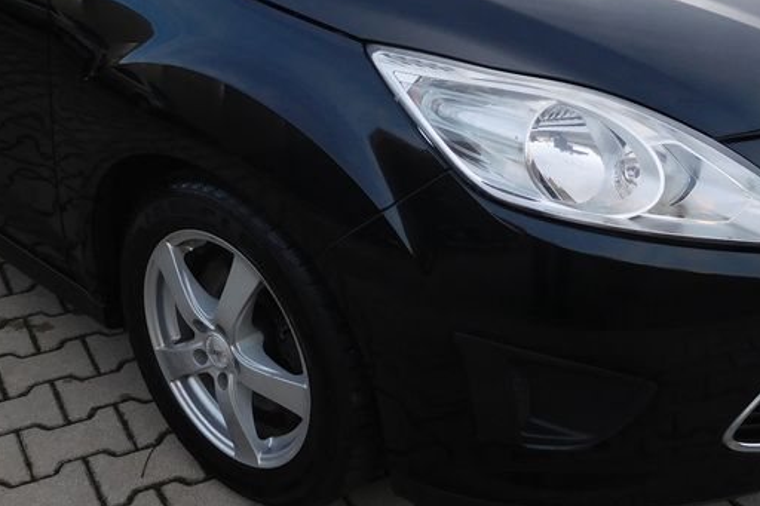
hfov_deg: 38.1
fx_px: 1097
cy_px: 105
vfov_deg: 25.5
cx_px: 313
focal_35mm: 52
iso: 125
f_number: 3.4
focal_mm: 4.5
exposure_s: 1/500
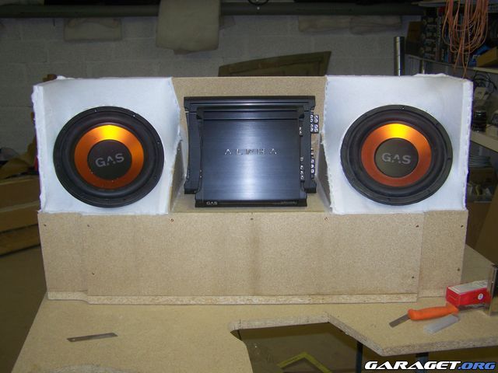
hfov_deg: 49.0
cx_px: 249
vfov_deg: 37.7
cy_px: 186
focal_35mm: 38
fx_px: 547
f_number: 2.8
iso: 80
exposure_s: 1/60
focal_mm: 6.3
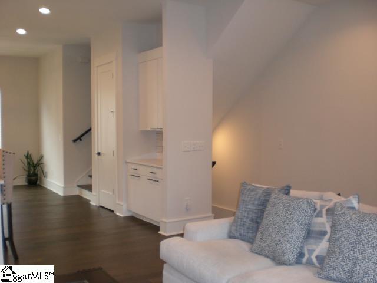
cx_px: 188
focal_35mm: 38
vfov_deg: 37.7
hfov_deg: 49.0
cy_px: 142
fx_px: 414
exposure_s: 1/80
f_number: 3.1
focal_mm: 6.3
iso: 200
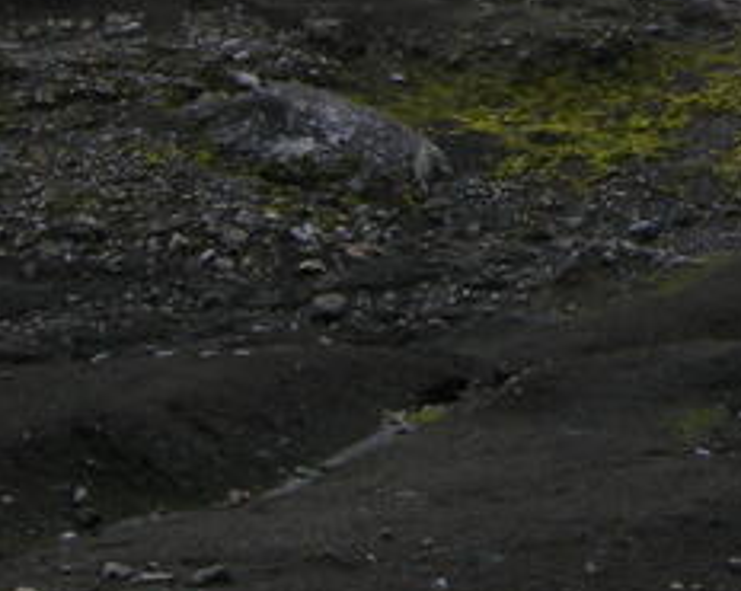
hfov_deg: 12.0
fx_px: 3307
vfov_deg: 9.7
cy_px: -434
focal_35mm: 151
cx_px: 1220
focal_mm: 7.5
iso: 100
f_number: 4.3
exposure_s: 1/234
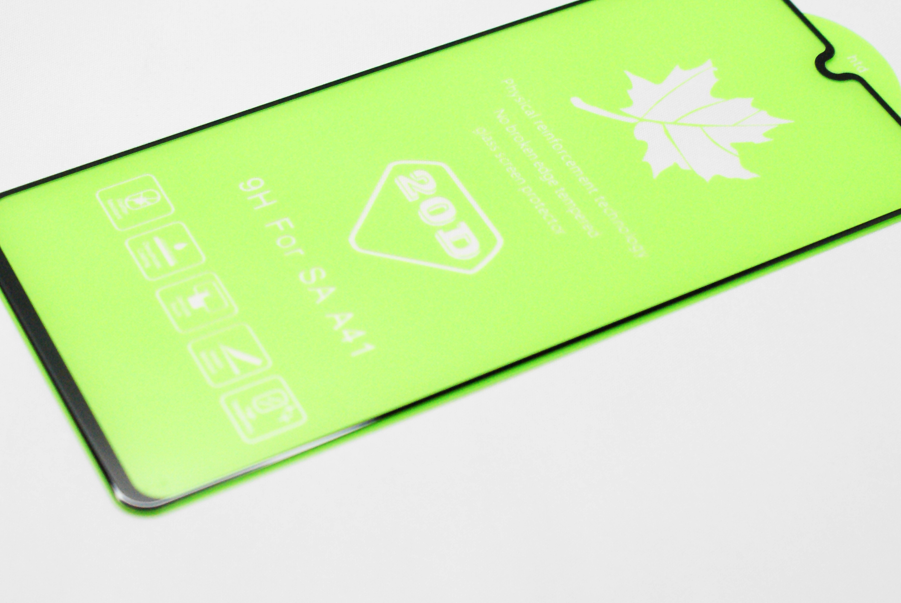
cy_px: 194
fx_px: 2150
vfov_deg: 15.9
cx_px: 462
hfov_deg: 23.7
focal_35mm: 86
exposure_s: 1/320
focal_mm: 35
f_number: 5.6
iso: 1600
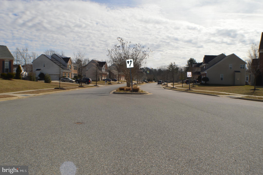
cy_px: 88
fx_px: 263
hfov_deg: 53.2
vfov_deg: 36.8
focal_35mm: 36
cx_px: 132
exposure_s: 1/200
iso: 100
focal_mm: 24
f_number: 10
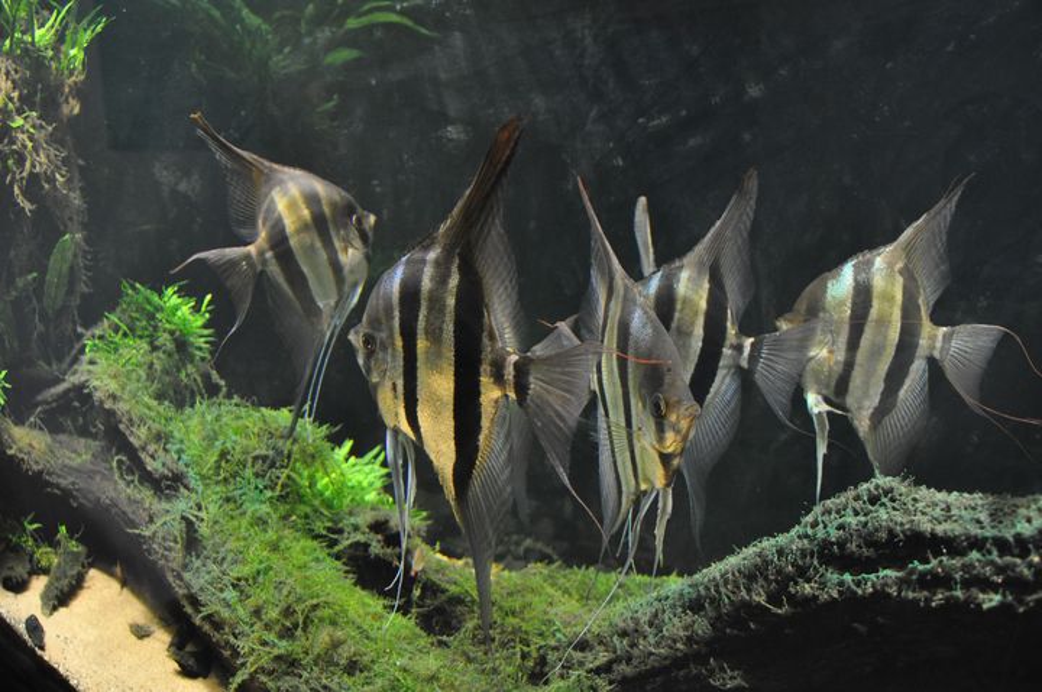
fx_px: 780
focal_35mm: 27
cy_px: 346
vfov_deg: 47.8
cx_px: 521
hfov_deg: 67.5
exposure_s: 1/40
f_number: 3.5
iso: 1600
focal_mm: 18
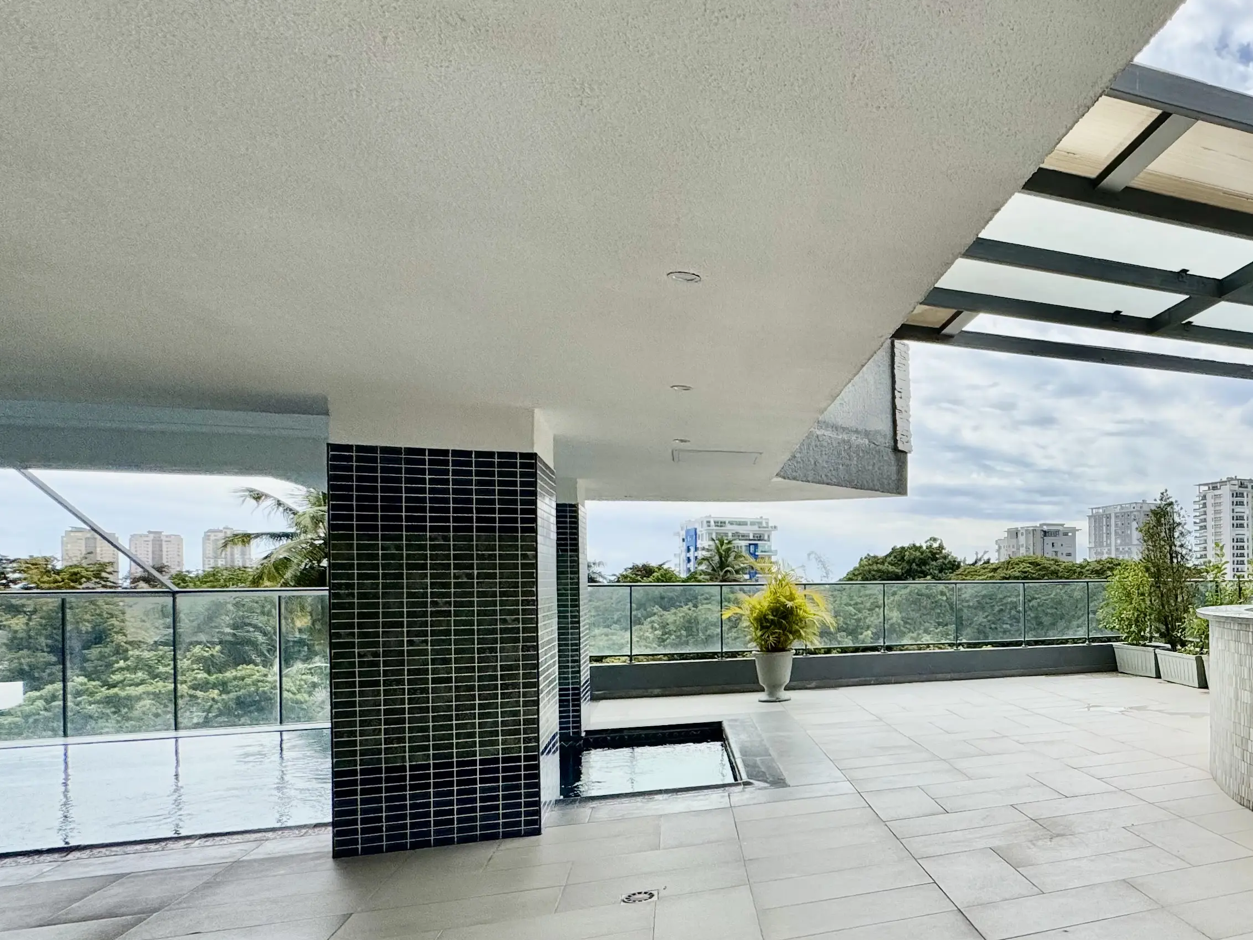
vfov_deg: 54.3
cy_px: 582
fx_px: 905
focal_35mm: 25
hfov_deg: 59.8
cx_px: 1109
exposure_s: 1/2208
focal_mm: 2.22
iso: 50
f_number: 2.2
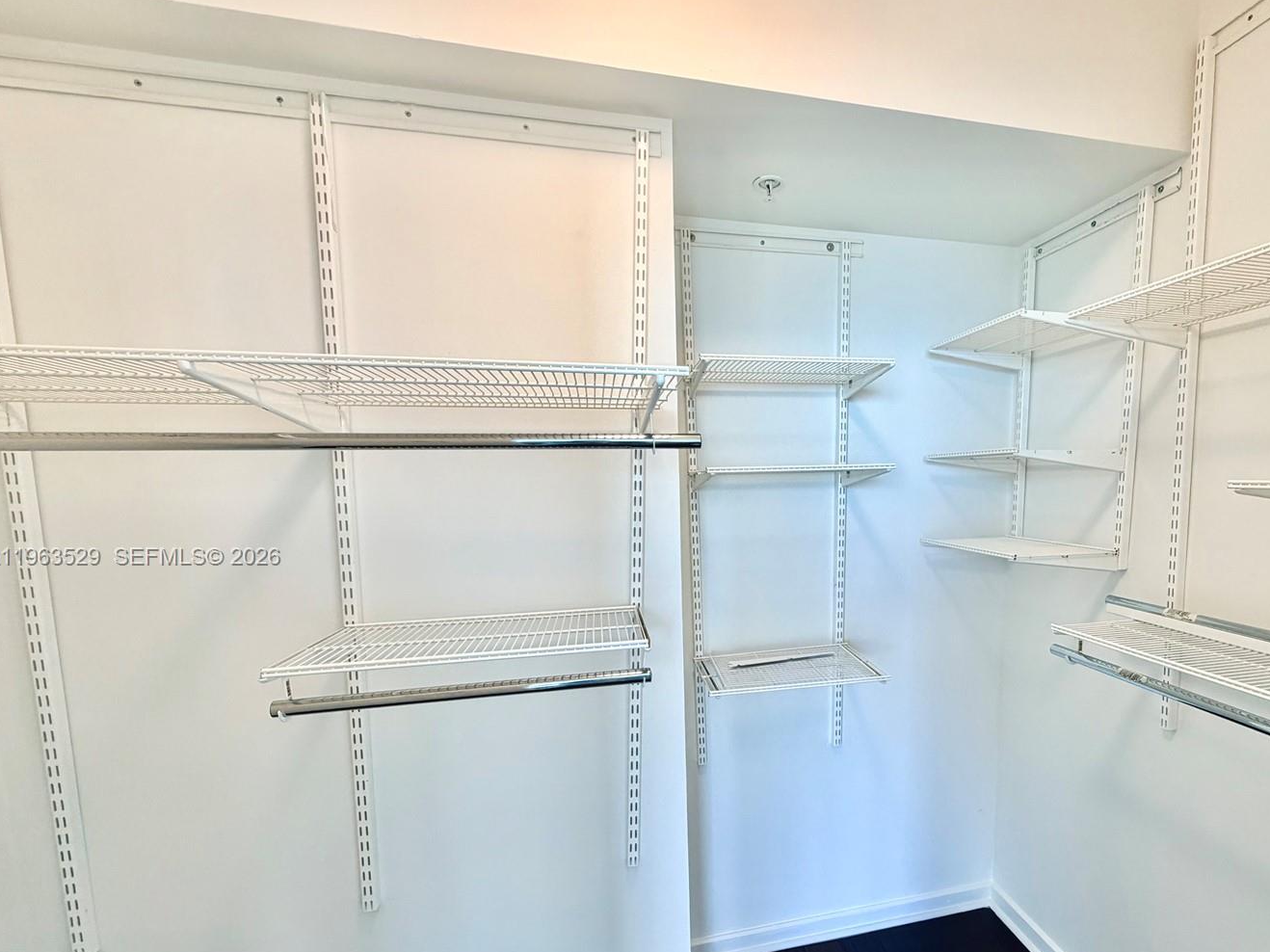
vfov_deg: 74.1
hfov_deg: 90.1
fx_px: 624
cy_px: 558
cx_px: 751
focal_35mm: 17
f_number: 2.2
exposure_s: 1/120
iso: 100
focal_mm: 2.22
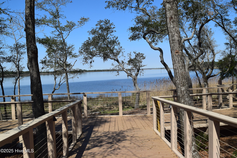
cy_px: 79
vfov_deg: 36.9
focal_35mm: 36
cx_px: 118
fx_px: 237
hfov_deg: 53.1
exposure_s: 1/500
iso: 280
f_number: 11
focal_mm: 24
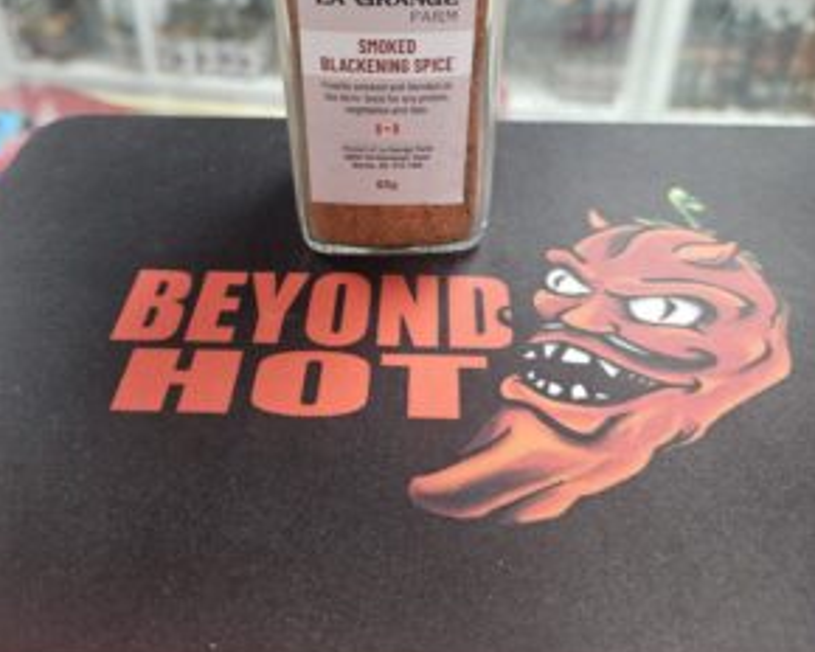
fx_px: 748
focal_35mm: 31
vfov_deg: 46.4
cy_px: 216
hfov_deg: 57.2
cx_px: 396
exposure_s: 1/120
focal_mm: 5.4
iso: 500
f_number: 1.8
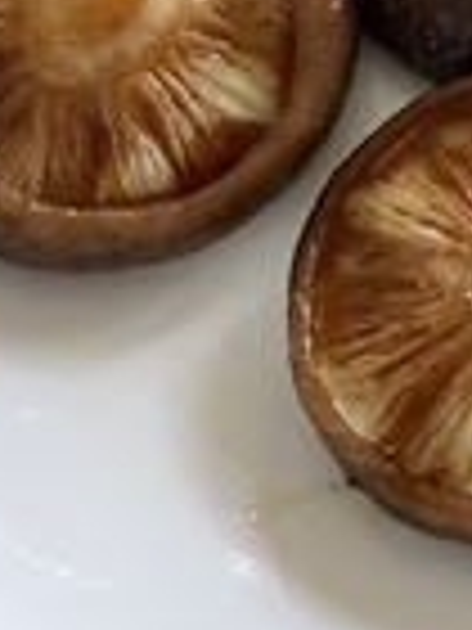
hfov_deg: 18.0
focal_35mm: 80
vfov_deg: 22.6
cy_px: -108
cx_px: 463
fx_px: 1454
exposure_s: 1/60
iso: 250
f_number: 1.8
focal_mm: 3.99
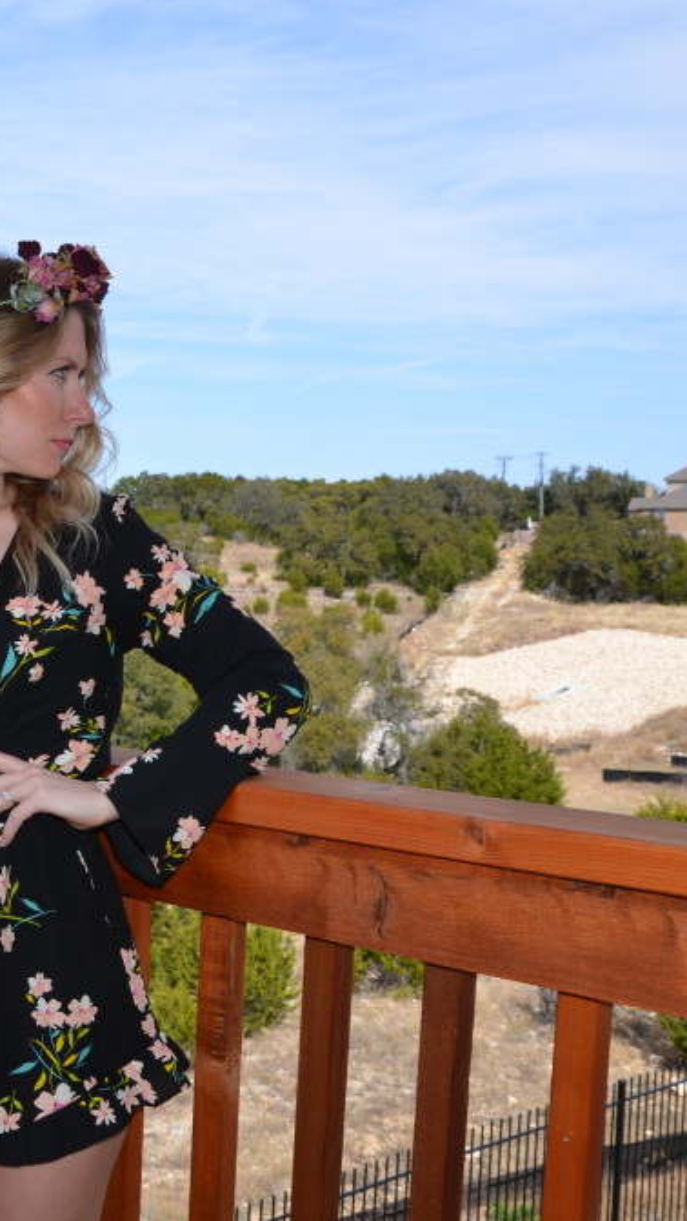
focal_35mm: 43
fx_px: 1393
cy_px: 609
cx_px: -96
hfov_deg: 25.4
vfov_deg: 47.4
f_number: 6.3
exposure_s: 1/250
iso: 100
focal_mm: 18
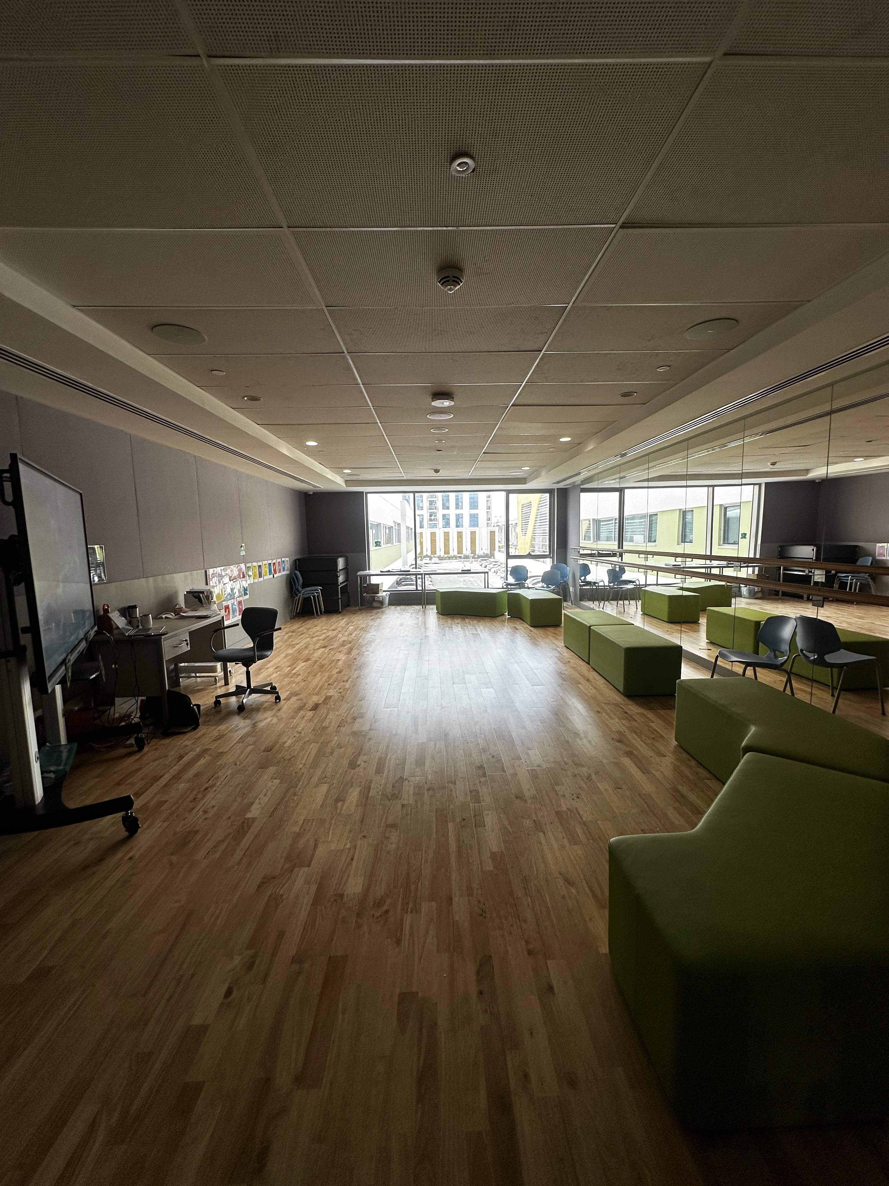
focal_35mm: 14
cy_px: 593
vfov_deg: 102.1
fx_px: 479
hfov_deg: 85.7
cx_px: 444
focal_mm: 2.22
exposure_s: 1/109
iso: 40
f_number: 2.2
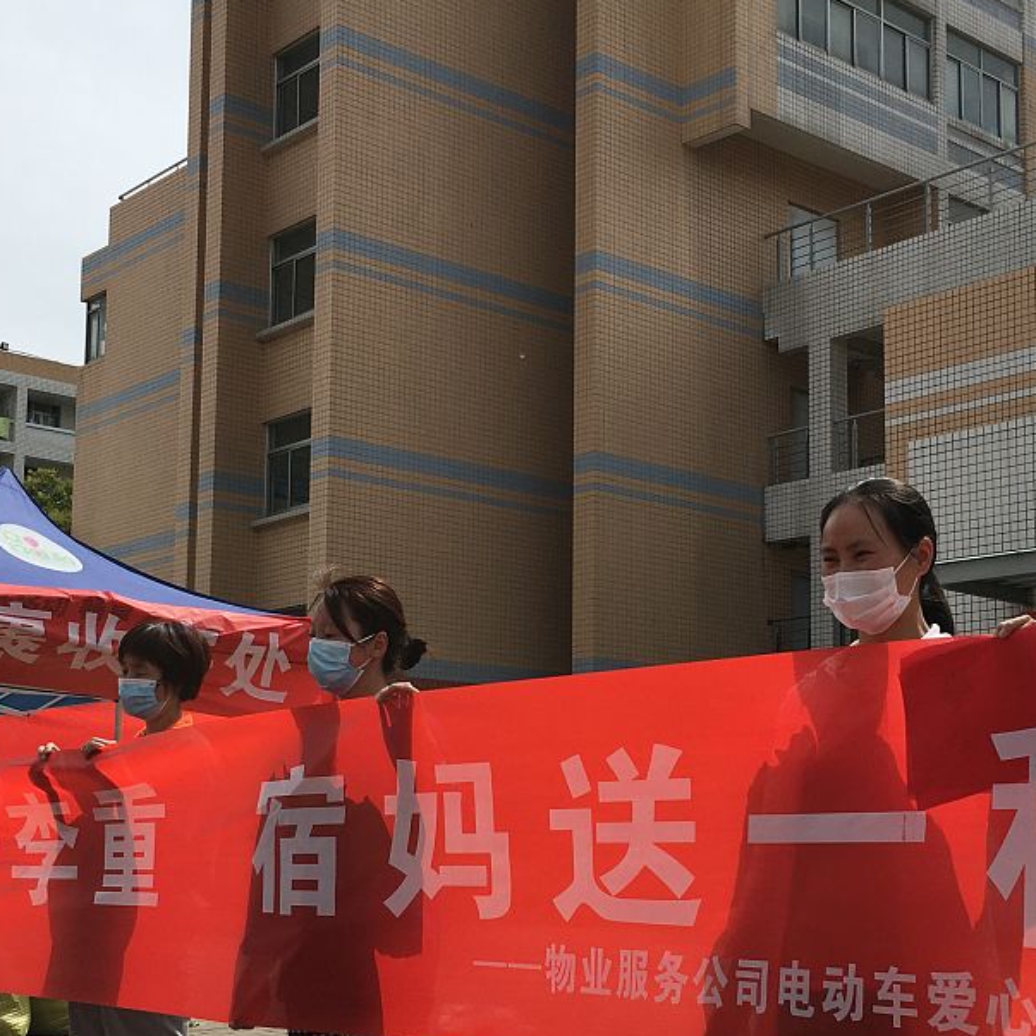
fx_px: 1727
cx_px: 572
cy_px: 648
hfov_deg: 33.4
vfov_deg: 33.2
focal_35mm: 51
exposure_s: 1/2137
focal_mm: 4.15
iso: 25
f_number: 2.2
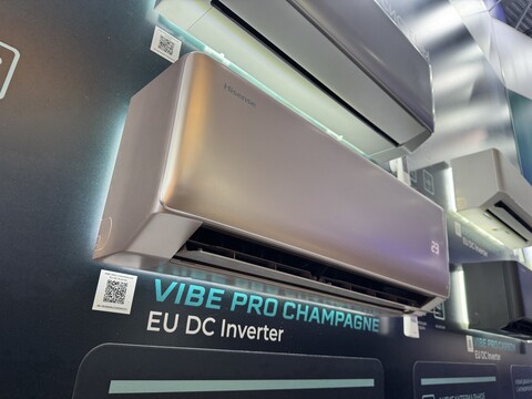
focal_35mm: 24
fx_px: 369
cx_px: 266
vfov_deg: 56.8
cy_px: 200
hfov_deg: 71.6
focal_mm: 6.76
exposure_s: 1/100
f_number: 1.78
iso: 80
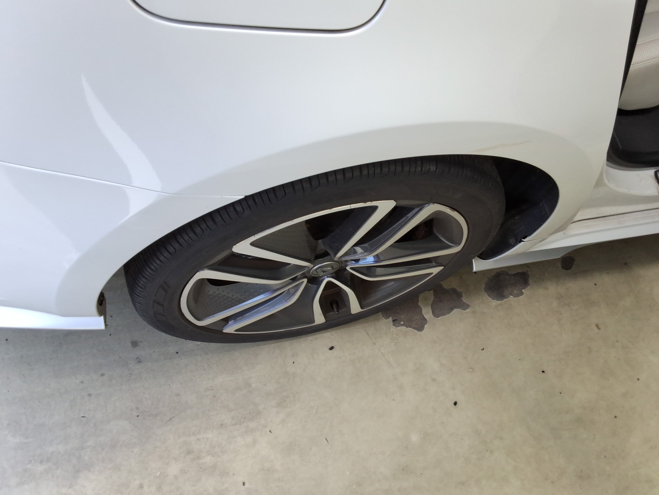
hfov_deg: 63.4
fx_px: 533
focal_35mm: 28
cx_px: 330
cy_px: 248
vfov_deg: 49.7
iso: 62
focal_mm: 2.91
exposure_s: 1/40
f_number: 1.9
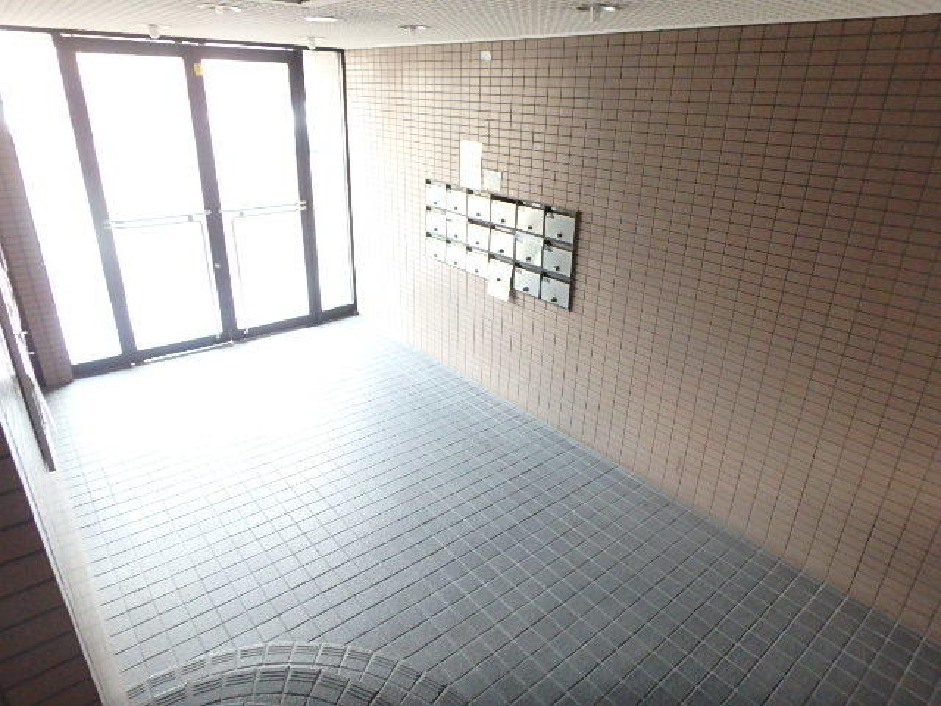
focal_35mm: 21
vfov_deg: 63.4
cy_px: 353
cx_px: 470
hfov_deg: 79.0
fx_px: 571
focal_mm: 3.7
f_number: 3.5
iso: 800
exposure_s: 1/15
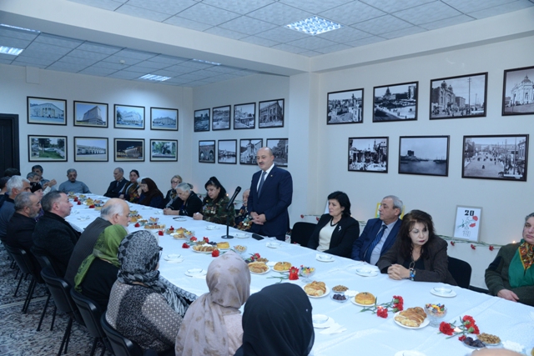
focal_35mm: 27
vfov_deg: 48.0
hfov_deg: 67.4
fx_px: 401
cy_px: 178
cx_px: 267
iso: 2200
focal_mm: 27
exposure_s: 1/125
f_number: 5
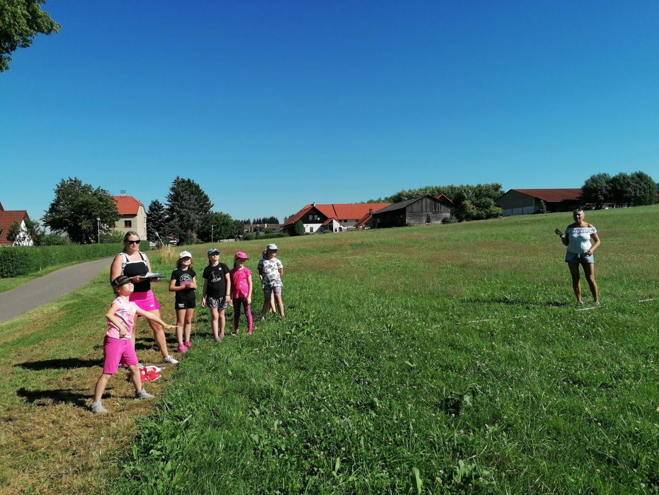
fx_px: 514
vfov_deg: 51.4
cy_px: 248
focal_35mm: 27
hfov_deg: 65.3
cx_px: 330
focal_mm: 4.75
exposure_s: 1/1541
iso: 50
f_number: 1.8
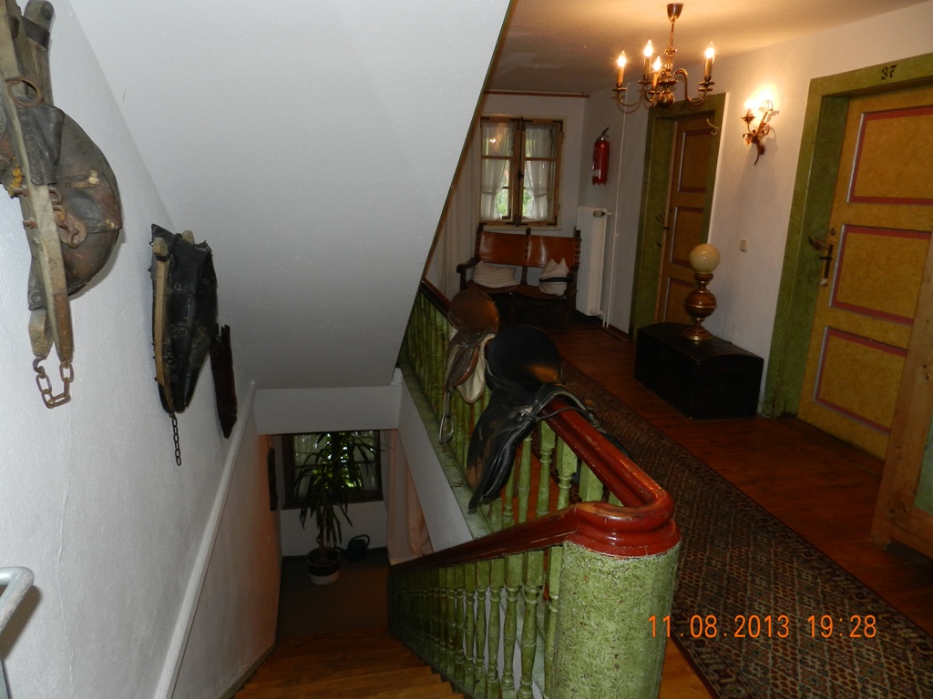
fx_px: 620
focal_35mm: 23
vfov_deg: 58.9
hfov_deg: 73.9
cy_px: 350
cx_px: 466
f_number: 3.4
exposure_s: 1/30
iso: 200
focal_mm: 4
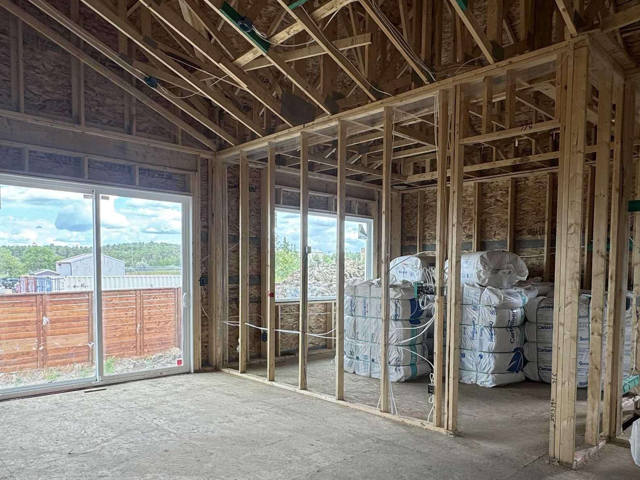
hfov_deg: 65.3
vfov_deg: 50.9
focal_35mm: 27
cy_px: 299
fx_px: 499
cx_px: 323
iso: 50
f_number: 2.2
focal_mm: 2.22
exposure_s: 1/99
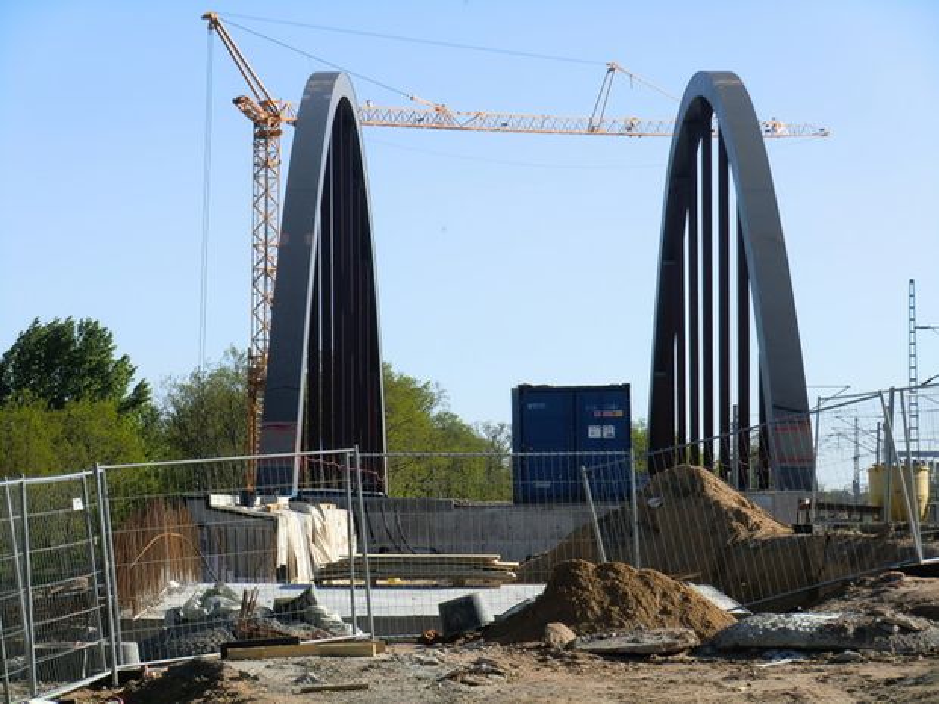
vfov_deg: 12.0
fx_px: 3337
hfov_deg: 16.0
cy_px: 352
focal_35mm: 123
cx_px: 470
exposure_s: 1/250
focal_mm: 22
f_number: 5.2
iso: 64
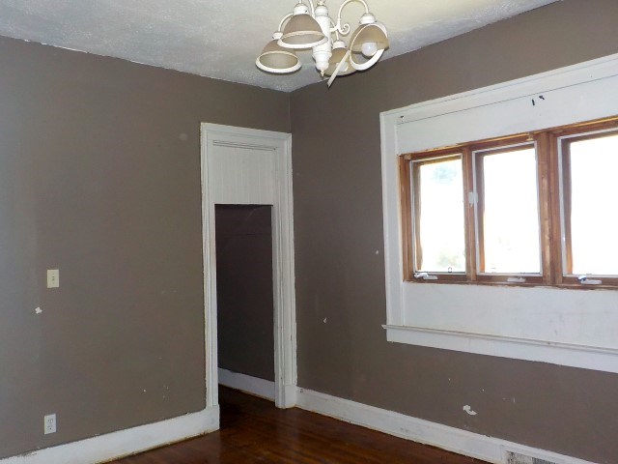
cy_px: 232
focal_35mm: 30
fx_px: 536
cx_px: 309
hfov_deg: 60.0
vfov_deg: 46.8
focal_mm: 4.1
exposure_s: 1/30
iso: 250
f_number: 3.3
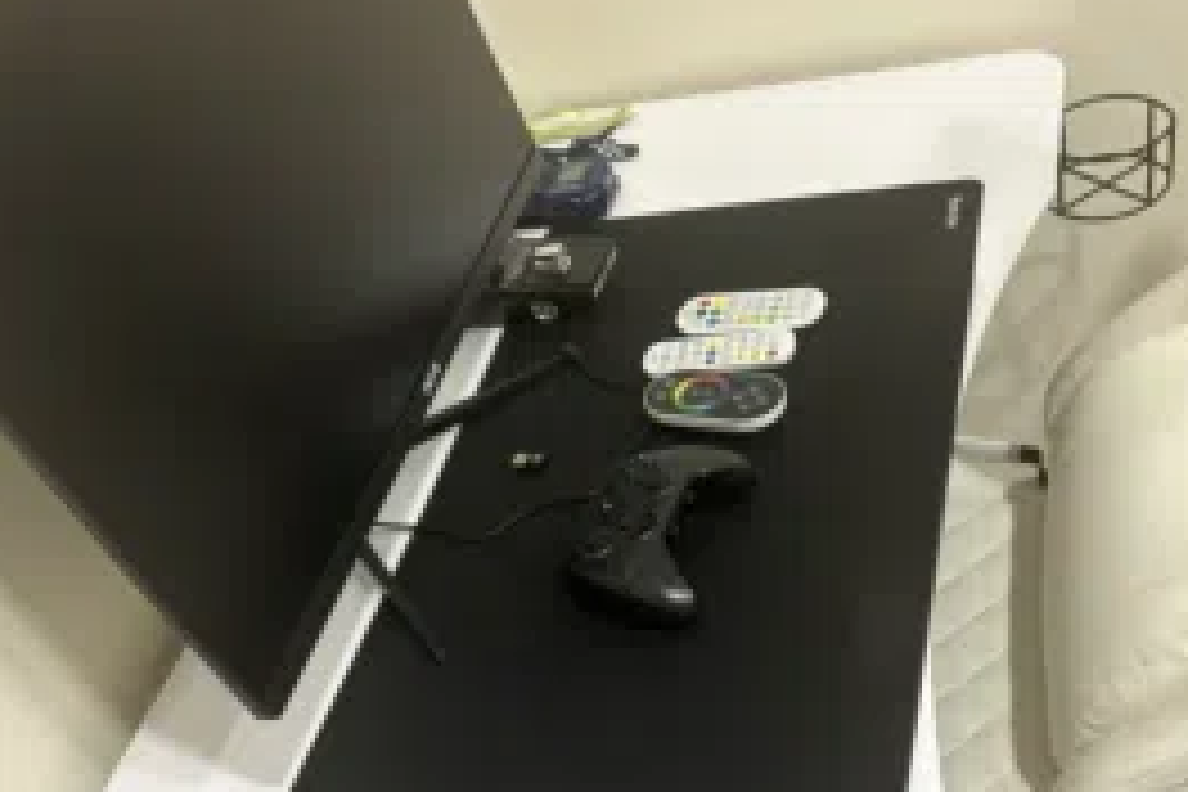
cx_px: 598
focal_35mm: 41
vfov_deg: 31.7
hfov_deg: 47.4
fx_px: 1353
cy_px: 648
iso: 320
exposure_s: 1/50
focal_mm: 5.96
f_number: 1.6
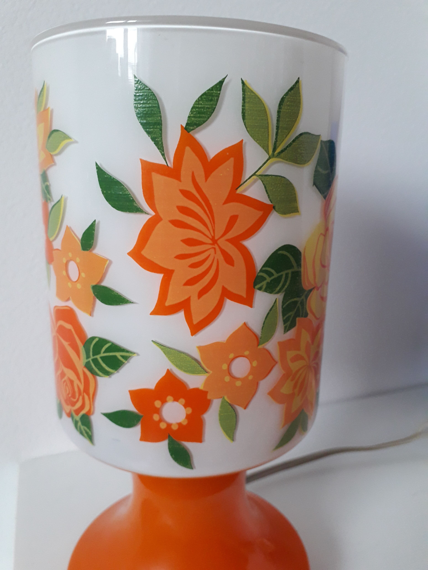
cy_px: 285
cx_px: 214
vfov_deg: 65.3
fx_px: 445
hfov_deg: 51.4
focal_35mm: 27
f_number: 1.9
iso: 200
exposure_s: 1/50
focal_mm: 3.6
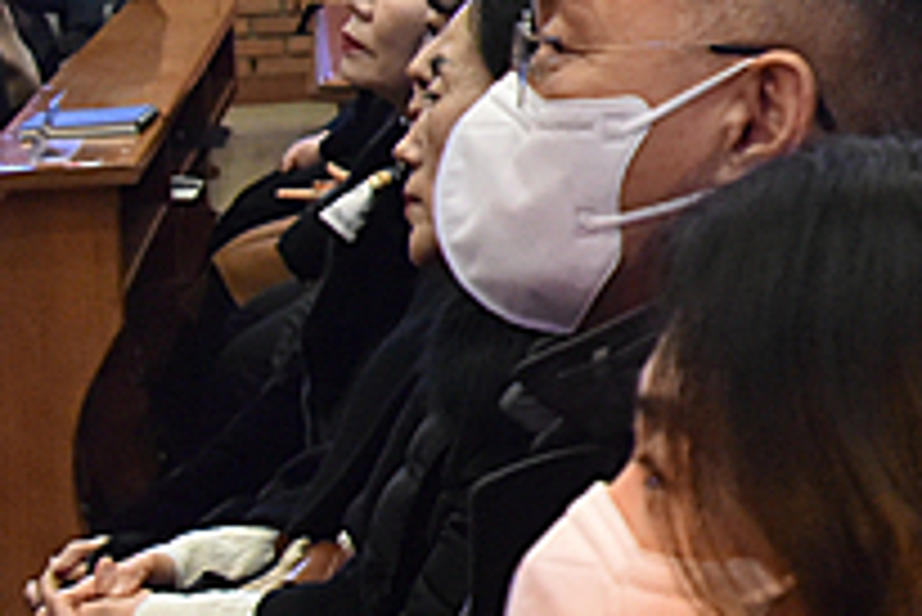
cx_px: 1768
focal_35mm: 164
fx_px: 4203
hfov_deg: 11.4
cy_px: -38
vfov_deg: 8.3
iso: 5000
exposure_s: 1/125
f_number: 6.3
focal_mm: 42
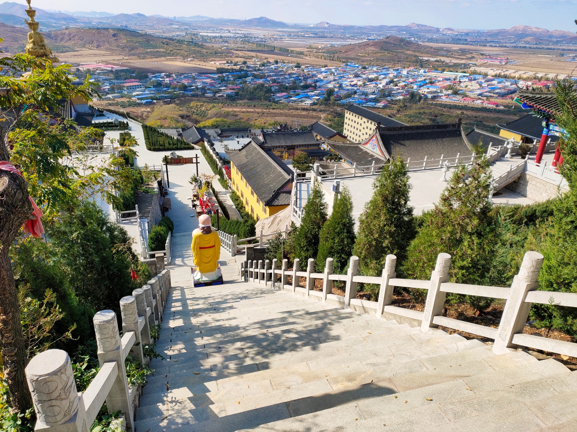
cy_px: 216
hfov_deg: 73.9
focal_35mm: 23
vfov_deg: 58.9
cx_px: 288
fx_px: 383
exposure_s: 1/1436
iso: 56
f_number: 1.79
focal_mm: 4.76
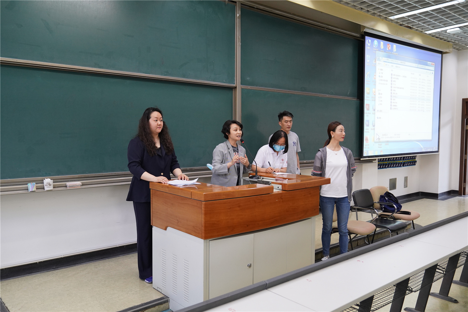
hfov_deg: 63.7
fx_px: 377
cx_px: 234
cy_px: 156
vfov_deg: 45.0
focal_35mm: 29
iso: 2000
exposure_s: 1/160
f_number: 3.5
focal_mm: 29
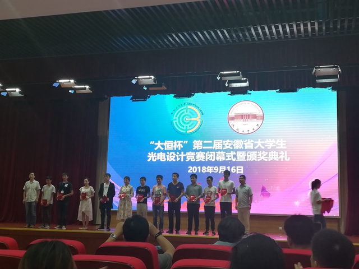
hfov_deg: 41.2
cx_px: 180
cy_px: 134
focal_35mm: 46
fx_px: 477
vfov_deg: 31.5
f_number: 2.2
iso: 160
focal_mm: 3.83
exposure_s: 1/33.3
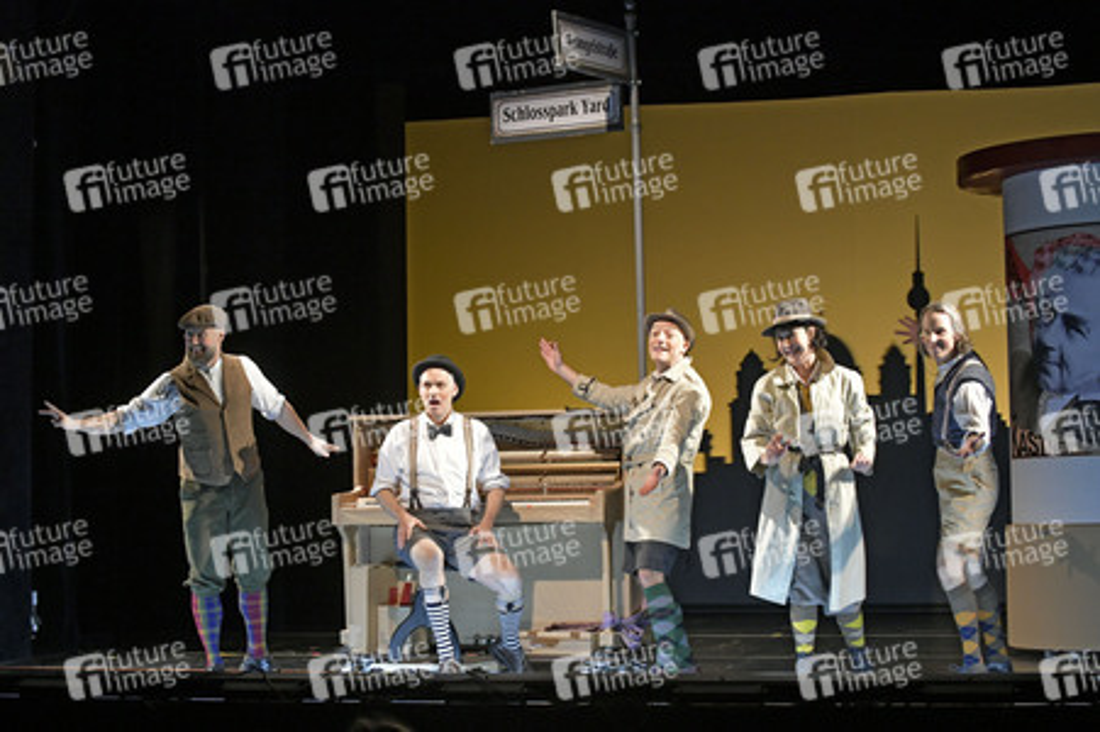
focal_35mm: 75
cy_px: 366
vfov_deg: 18.2
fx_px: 2290
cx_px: 550
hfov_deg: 27.0
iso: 2500
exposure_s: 1/125
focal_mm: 75
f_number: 6.3
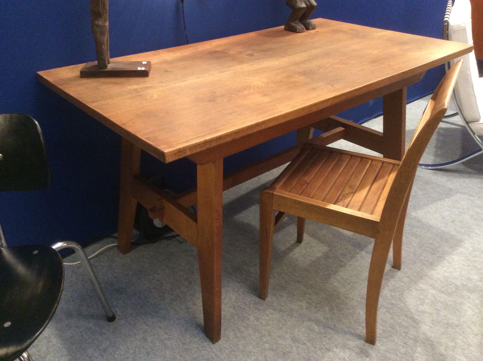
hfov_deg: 56.9
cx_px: 242
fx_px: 446
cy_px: 180
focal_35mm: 32
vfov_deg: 44.1
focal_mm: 3.3
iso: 250
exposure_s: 1/17
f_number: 2.4
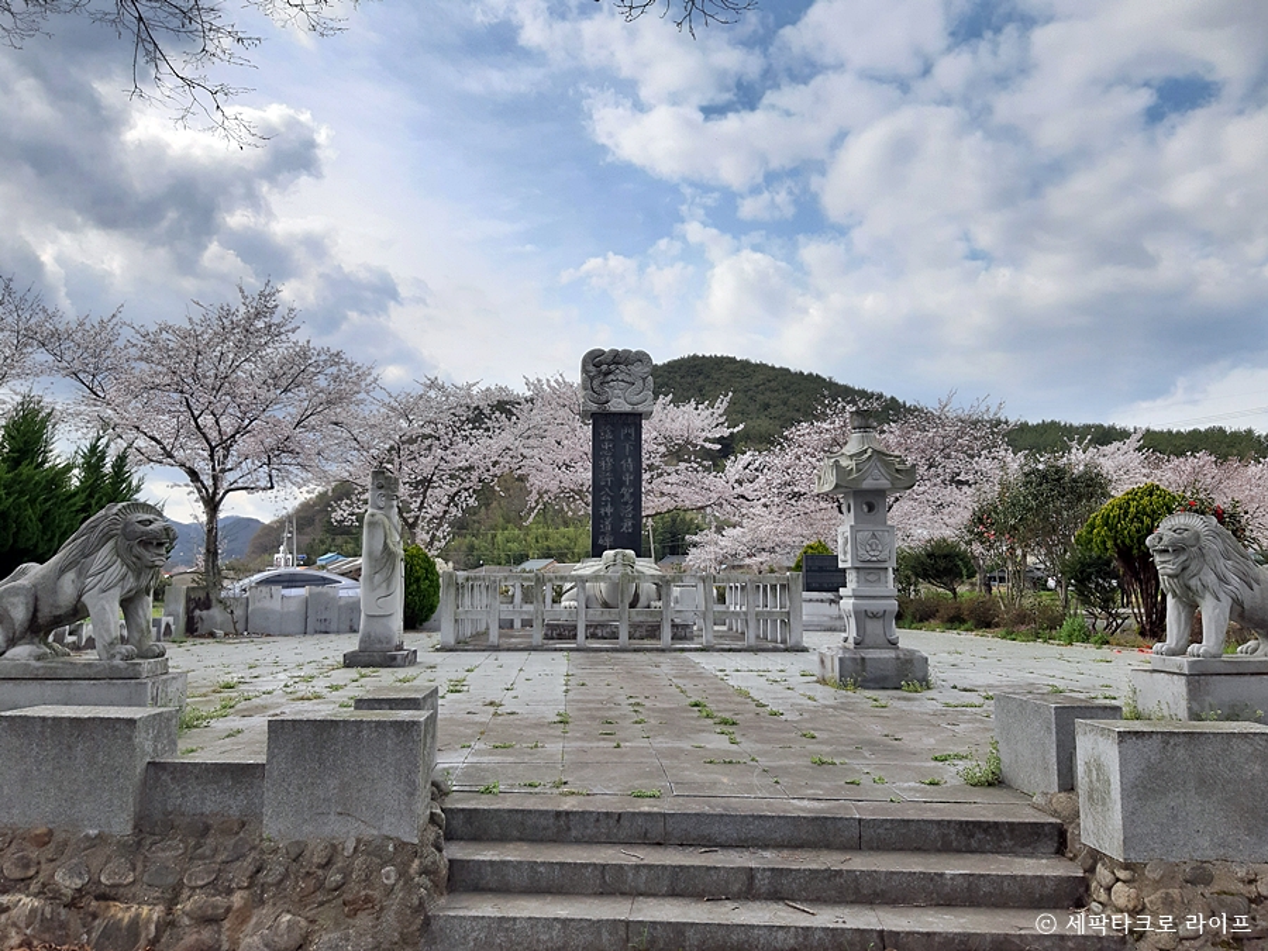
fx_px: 989
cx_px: 634
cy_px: 476
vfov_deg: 51.4
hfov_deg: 65.3
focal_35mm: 27
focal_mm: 3.93
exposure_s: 1/1289
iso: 40
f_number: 1.7
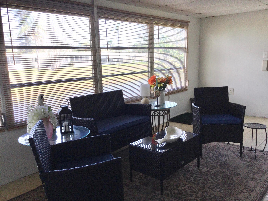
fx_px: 240
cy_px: 100
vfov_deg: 45.4
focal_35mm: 31
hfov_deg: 58.4
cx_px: 134
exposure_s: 1/146
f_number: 2.4
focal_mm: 3.3
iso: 25
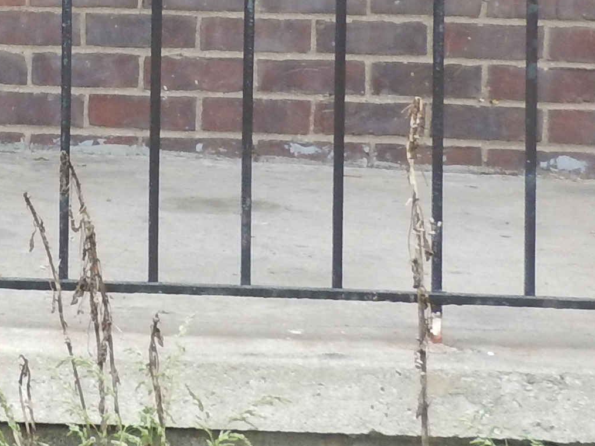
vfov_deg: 8.6
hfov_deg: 10.8
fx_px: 2887
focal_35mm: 168
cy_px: -211
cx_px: -579
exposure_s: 1/100
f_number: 4.2
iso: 125
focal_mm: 6.6
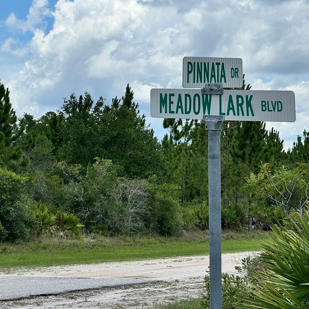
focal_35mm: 118
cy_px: 167
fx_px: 1192
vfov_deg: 14.8
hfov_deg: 14.8
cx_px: 198
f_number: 2.8
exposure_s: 1/713
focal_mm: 9
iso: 25
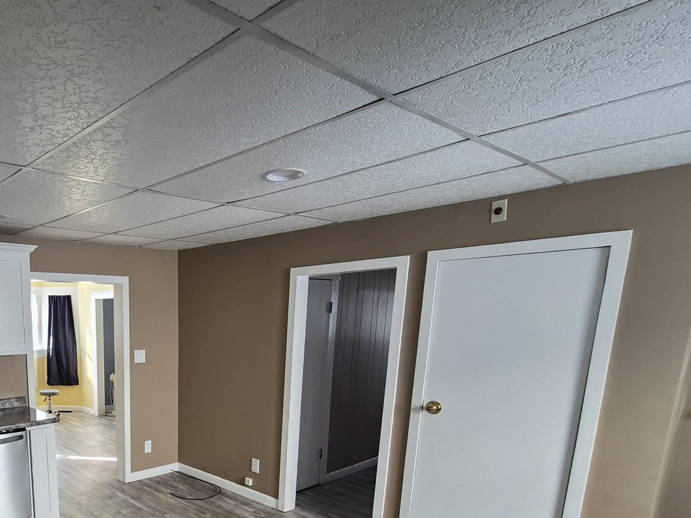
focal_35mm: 23
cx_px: 135
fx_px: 459
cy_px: 404
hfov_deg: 66.8
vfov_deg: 55.3
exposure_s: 1/60
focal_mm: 1.74
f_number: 2.2
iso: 250
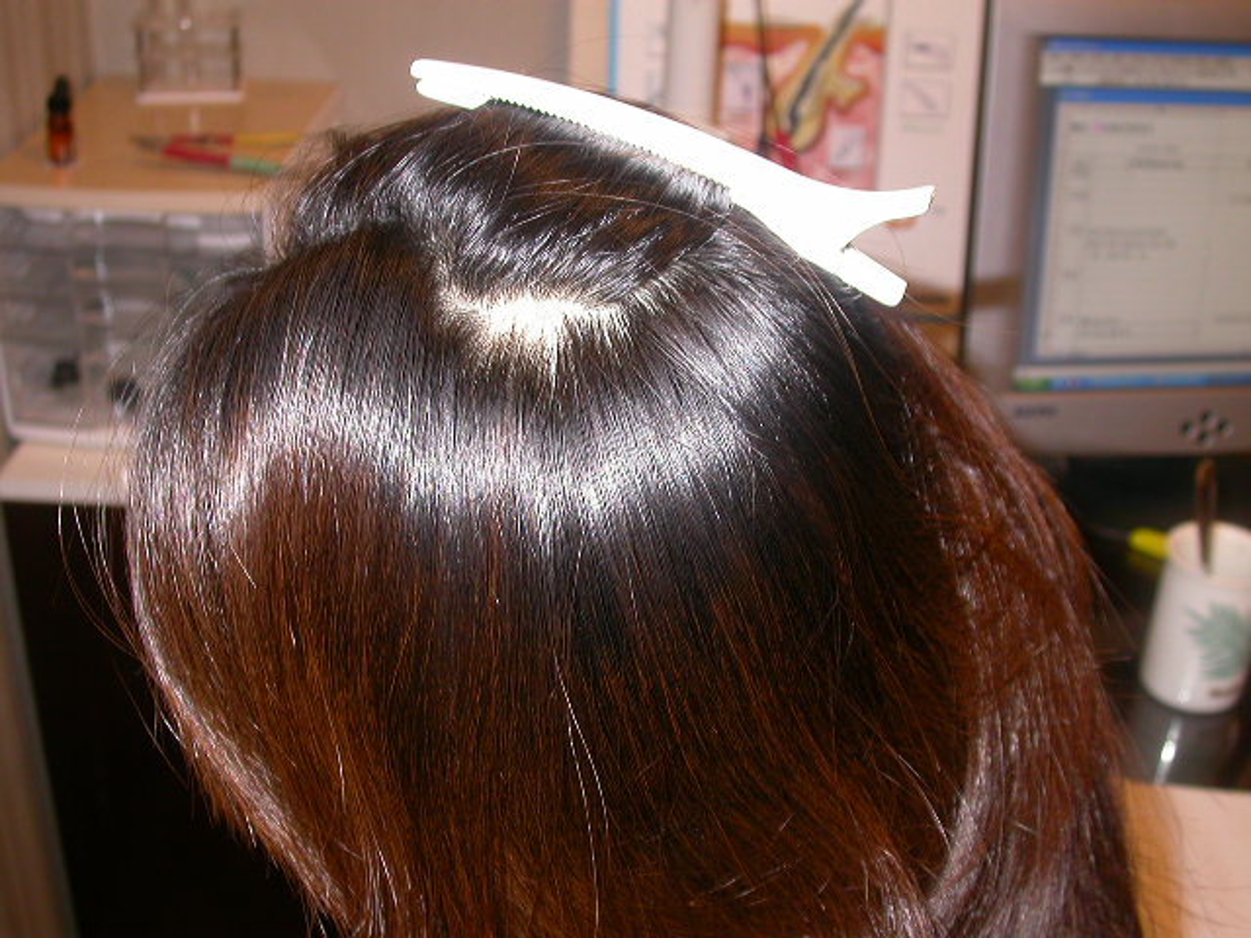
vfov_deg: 32.9
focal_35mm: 44
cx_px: 626
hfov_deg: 42.9
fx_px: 1590
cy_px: 469
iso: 100
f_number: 2.7
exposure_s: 1/60
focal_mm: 9.1
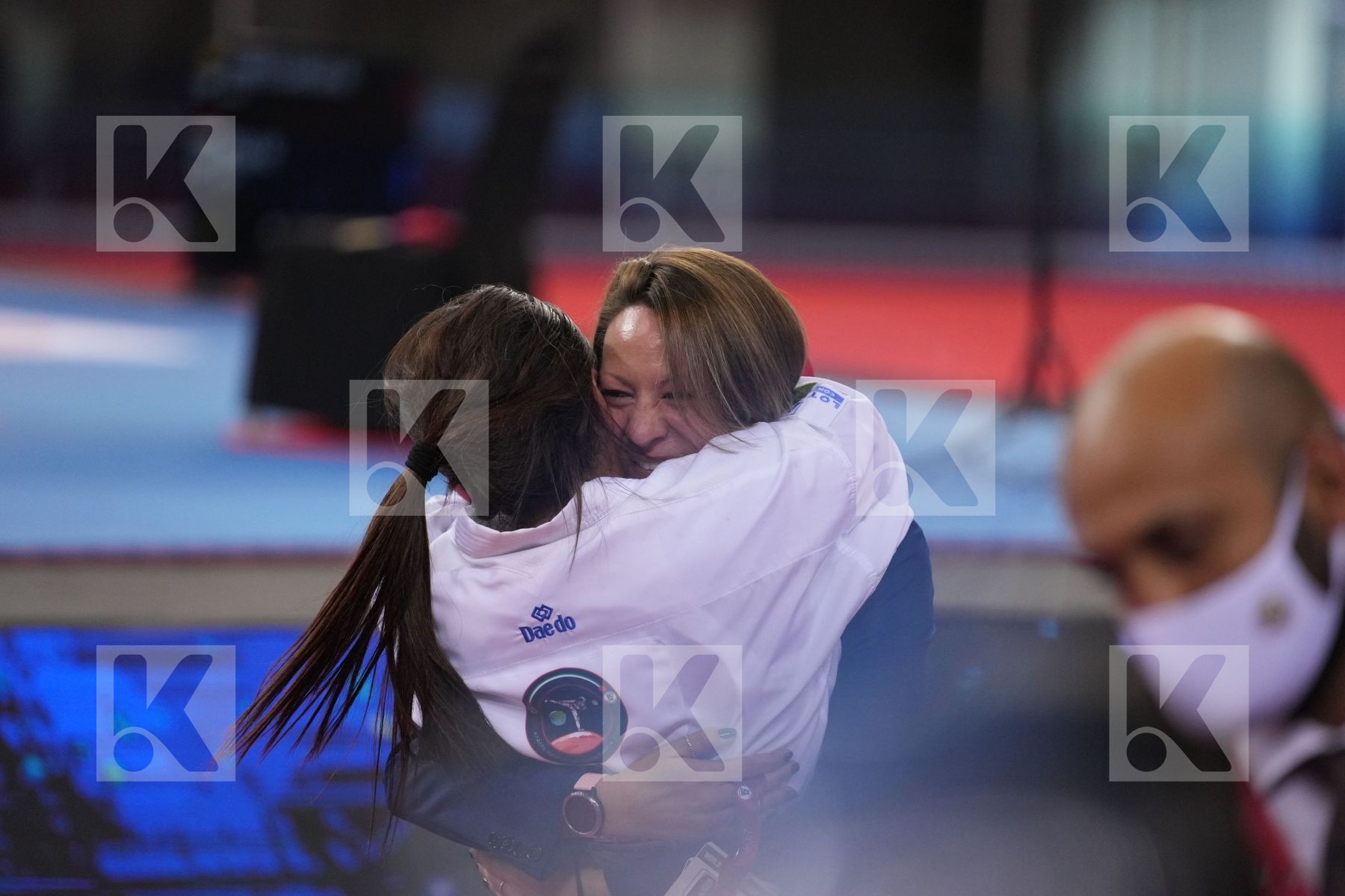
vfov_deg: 6.9
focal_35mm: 200
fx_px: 7472
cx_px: 672
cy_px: 448
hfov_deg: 10.3
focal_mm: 200
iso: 3200
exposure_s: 1/1000
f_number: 2.8
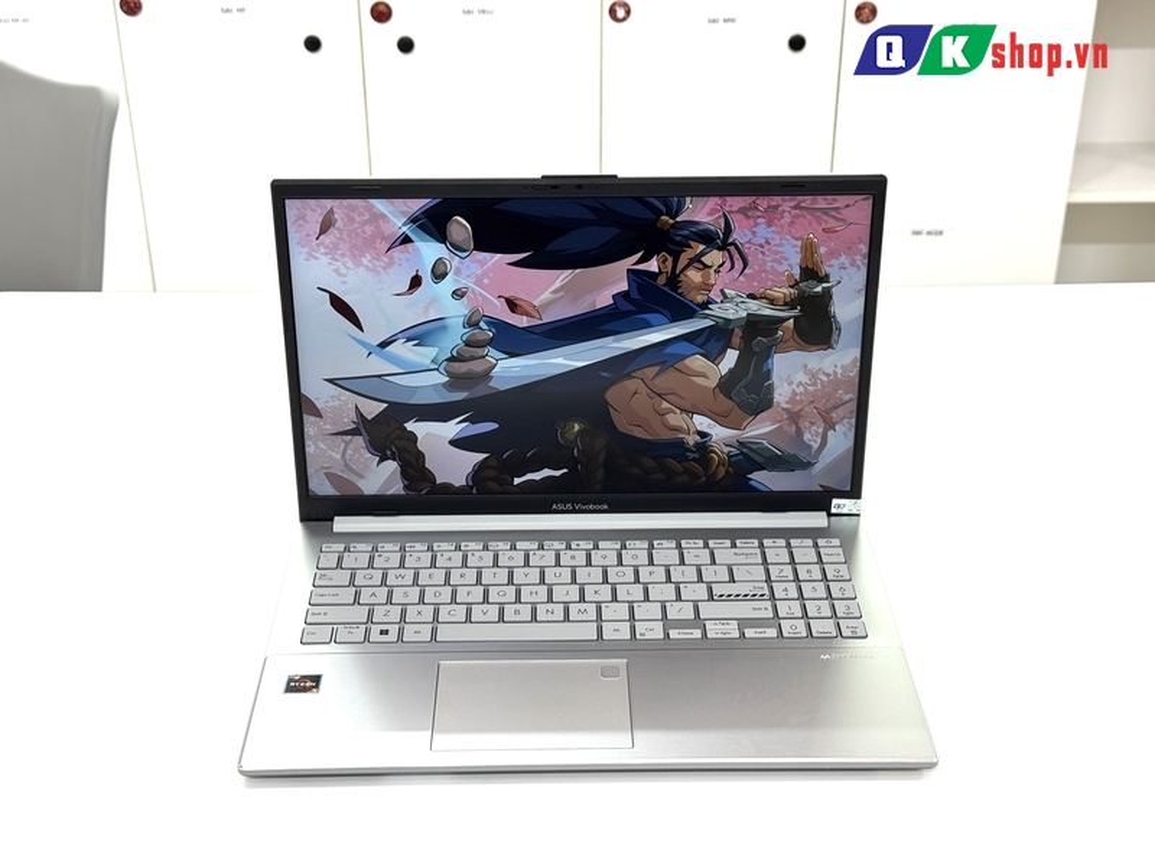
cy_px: 433
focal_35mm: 48
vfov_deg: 30.3
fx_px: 1602
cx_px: 578
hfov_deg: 39.7
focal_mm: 6.76
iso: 50
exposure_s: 1/100
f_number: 1.78
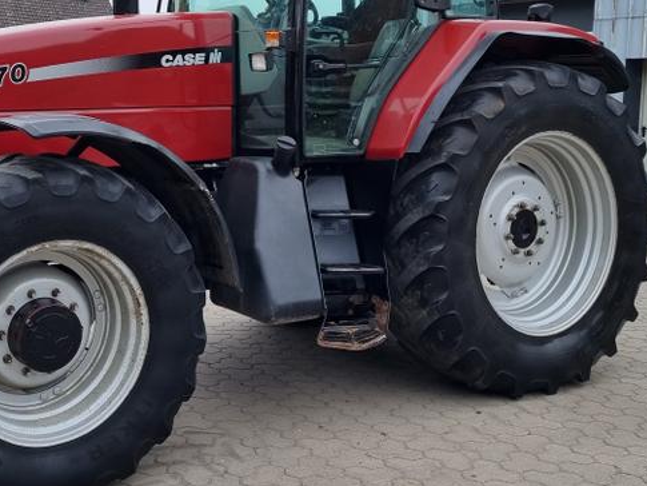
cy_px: 143
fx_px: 972
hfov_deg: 36.4
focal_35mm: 52
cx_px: 213
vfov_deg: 27.8
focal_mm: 5.4
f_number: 1.8
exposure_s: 1/582
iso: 50
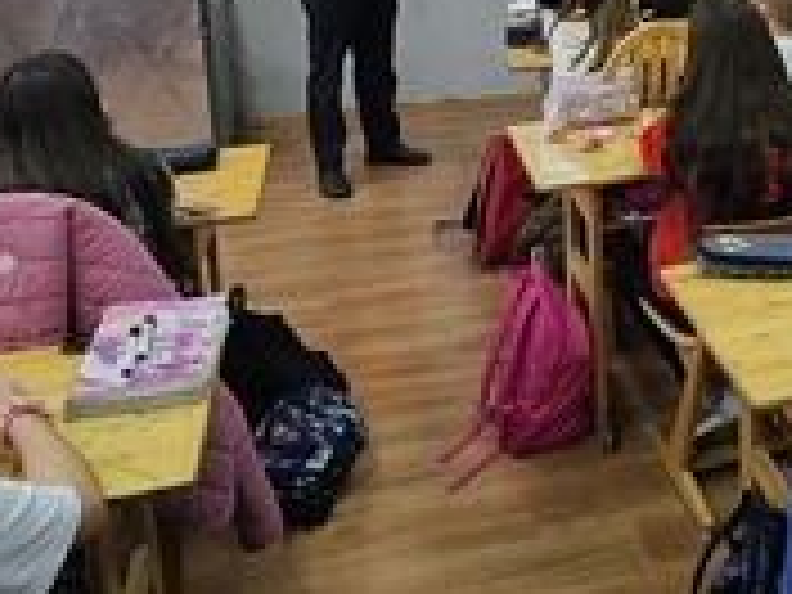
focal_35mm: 47
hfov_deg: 38.8
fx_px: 1075
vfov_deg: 28.9
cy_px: 0
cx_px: 644
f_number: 1.7
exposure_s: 1/100
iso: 160
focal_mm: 6.3
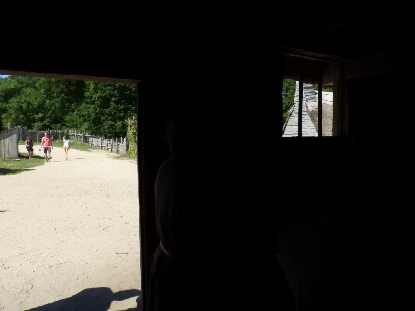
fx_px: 288
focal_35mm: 24
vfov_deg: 56.8
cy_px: 156
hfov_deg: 71.6
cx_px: 208
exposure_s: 1/2500
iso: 1600
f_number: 7.6
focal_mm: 4.3
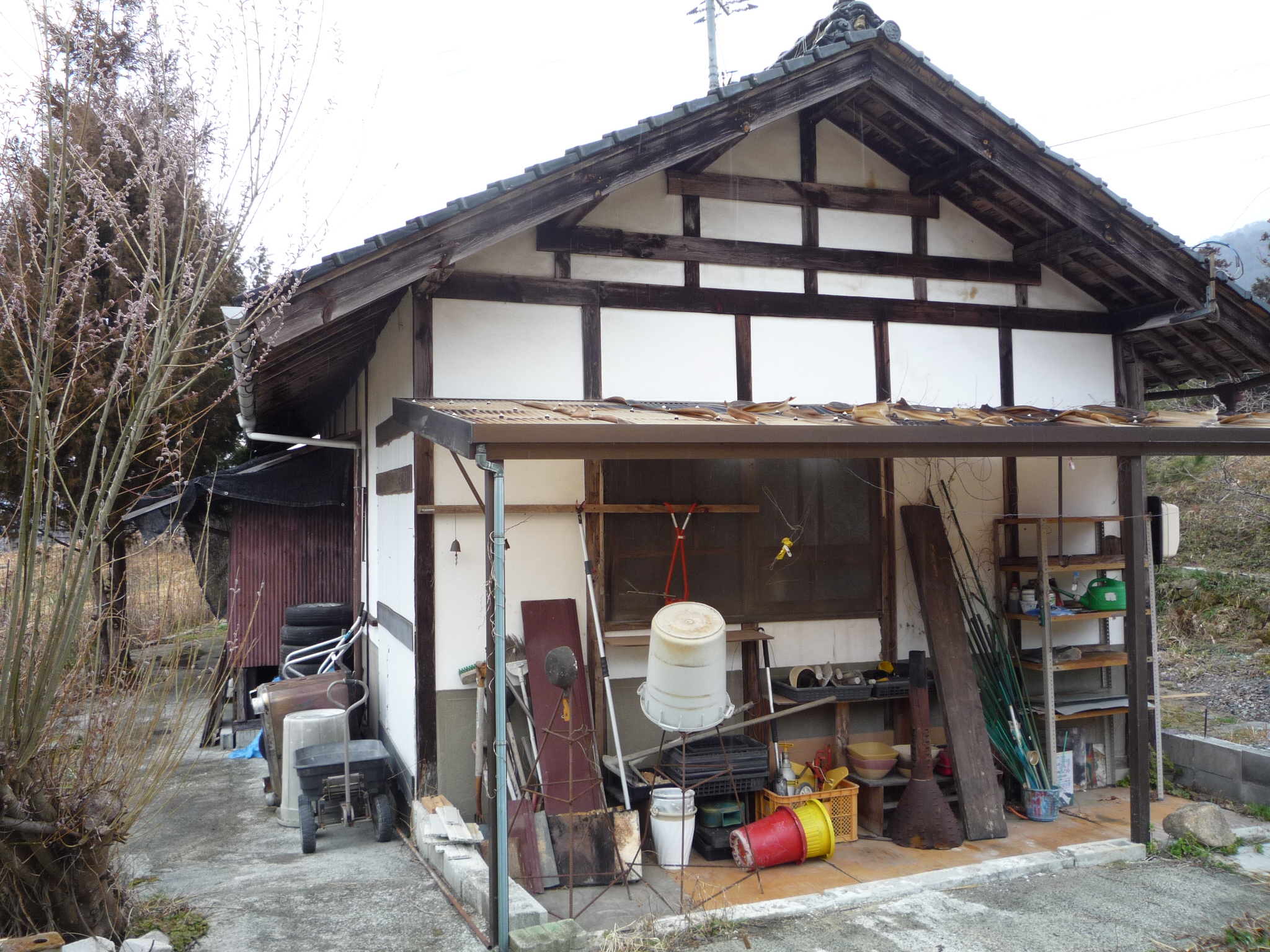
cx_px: 635
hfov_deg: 60.0
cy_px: 476
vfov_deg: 46.8
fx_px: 1101
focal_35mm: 30
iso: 100
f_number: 3.5
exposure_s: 1/100
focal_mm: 5.2
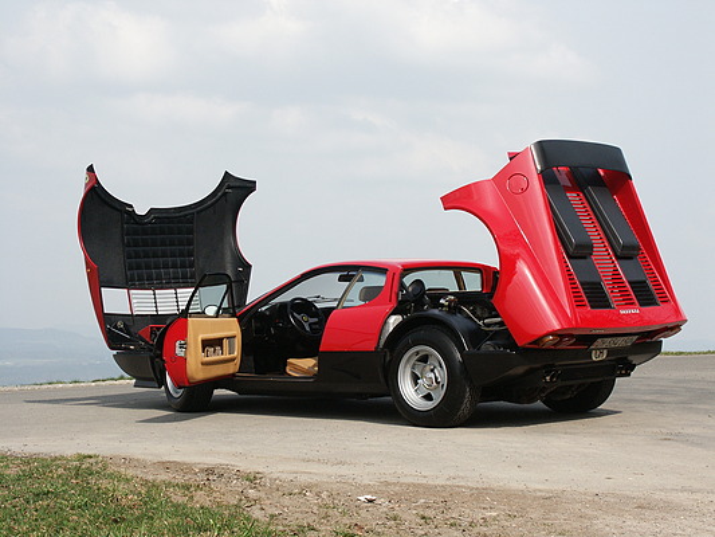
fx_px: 1570
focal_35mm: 76
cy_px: 268
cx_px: 358
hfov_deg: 25.7
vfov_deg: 19.4
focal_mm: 18.88
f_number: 6.7
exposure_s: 1/500
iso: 100
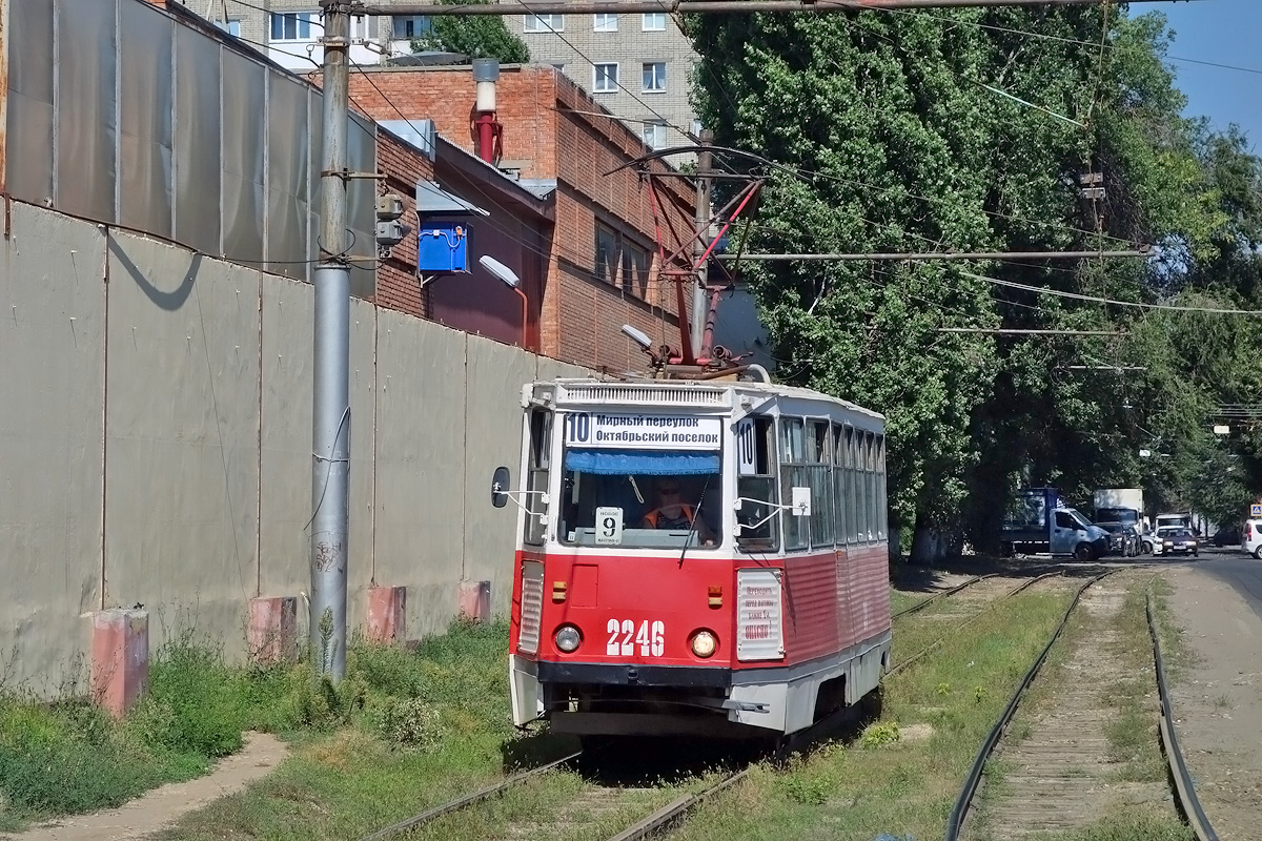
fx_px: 3505
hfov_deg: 20.4
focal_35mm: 100
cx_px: 631
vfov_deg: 13.7
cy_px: 420
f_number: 7.1
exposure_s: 1/500
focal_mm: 37.1
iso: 125
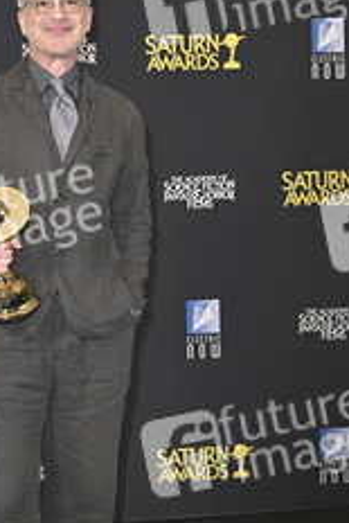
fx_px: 1074
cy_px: 331
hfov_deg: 18.2
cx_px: 52
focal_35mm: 74
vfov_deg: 27.2
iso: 2000
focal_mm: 43
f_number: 5.6
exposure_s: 1/320
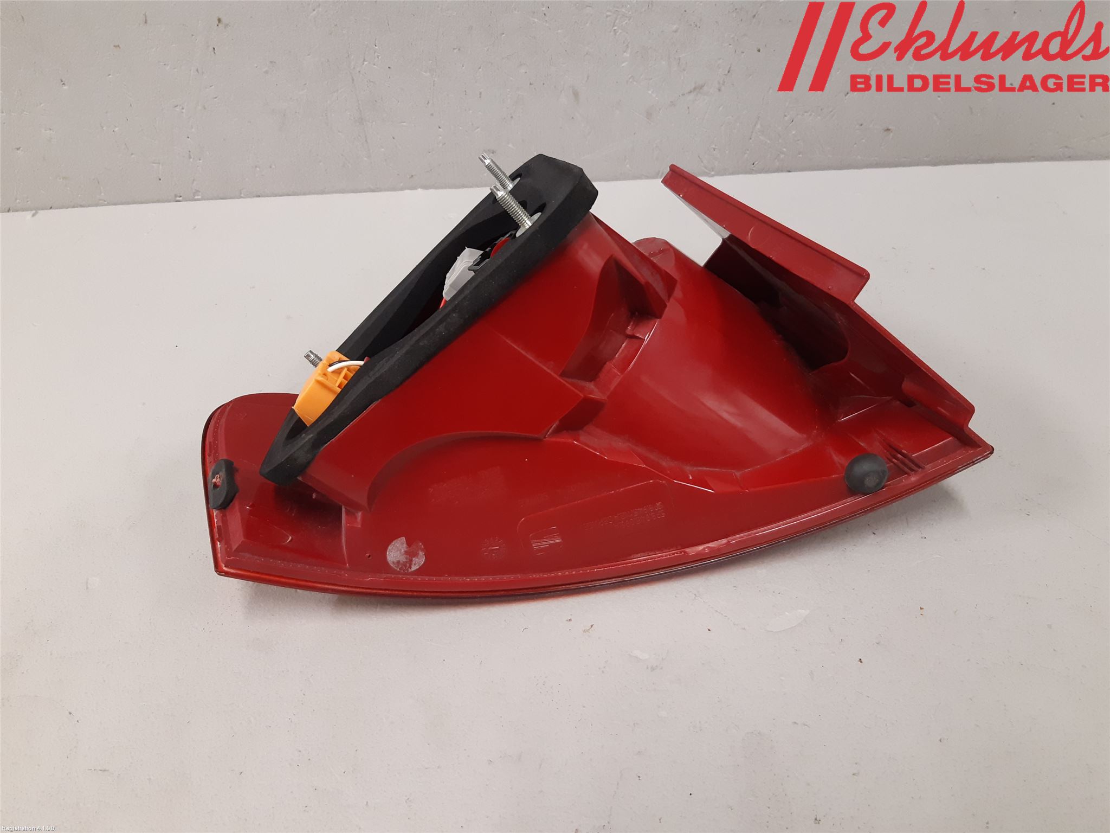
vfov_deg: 53.1
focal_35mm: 26
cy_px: 416
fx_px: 834
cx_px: 555
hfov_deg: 67.3
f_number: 1.7
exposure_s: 1/50
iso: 200
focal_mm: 3.93
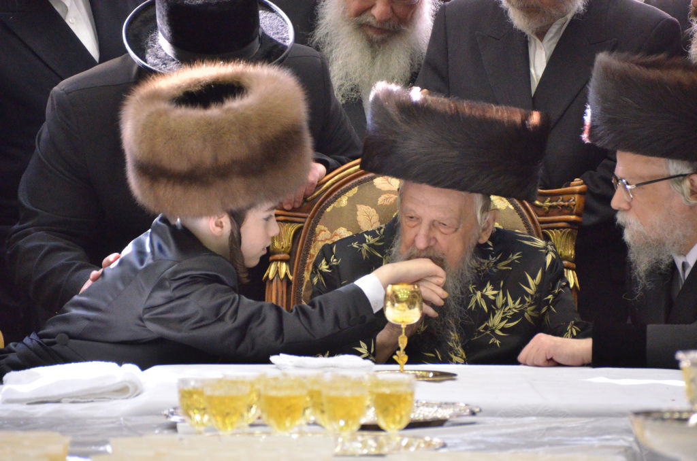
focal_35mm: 405
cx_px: 348
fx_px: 7824
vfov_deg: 3.4
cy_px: 230
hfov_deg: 5.1
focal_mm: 270
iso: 3200
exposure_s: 1/125
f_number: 5.6
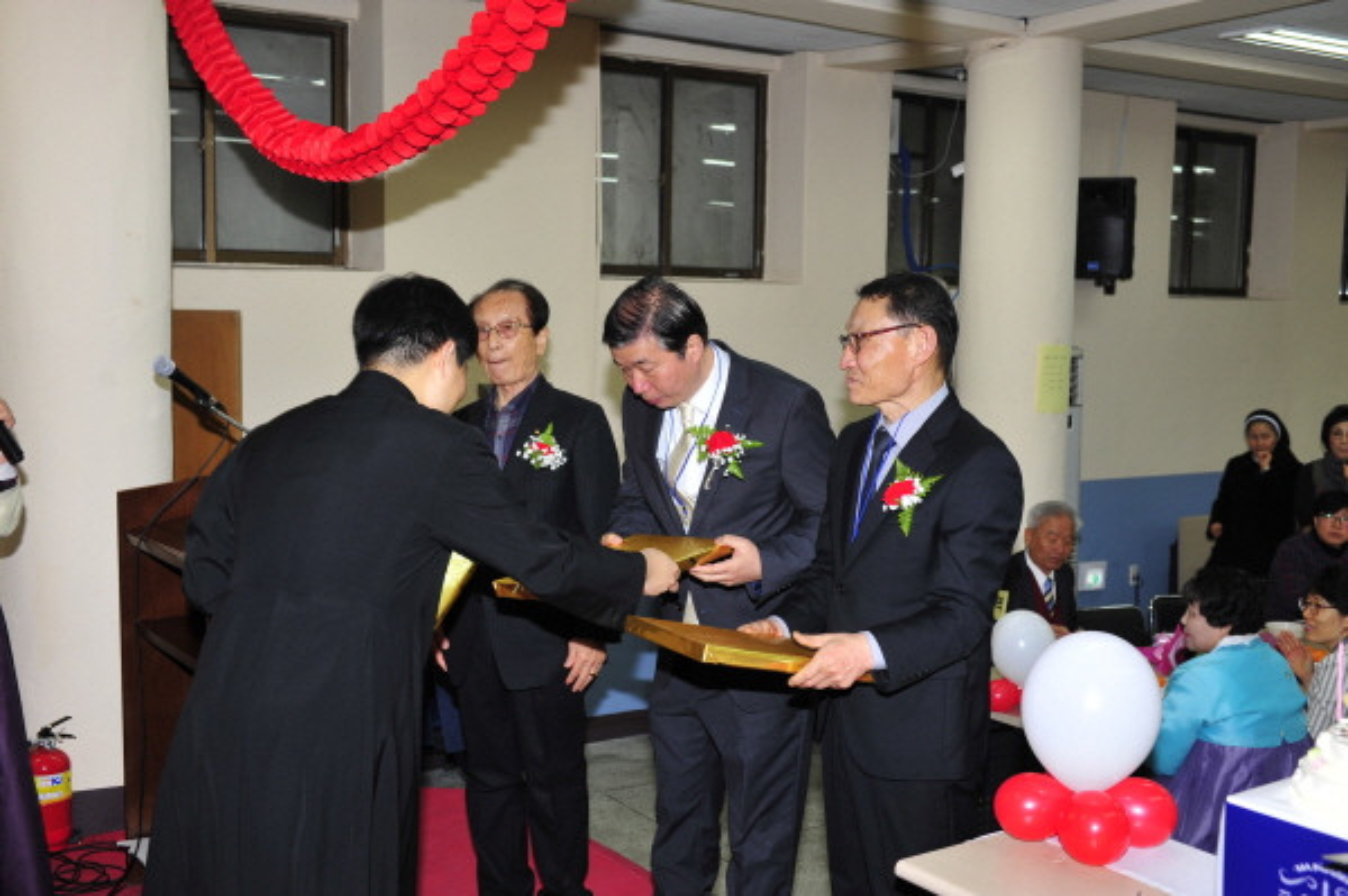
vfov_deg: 29.8
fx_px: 1684
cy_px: 448
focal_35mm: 45
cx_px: 674
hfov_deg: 43.6
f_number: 5.6
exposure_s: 1/60
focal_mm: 45
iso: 200
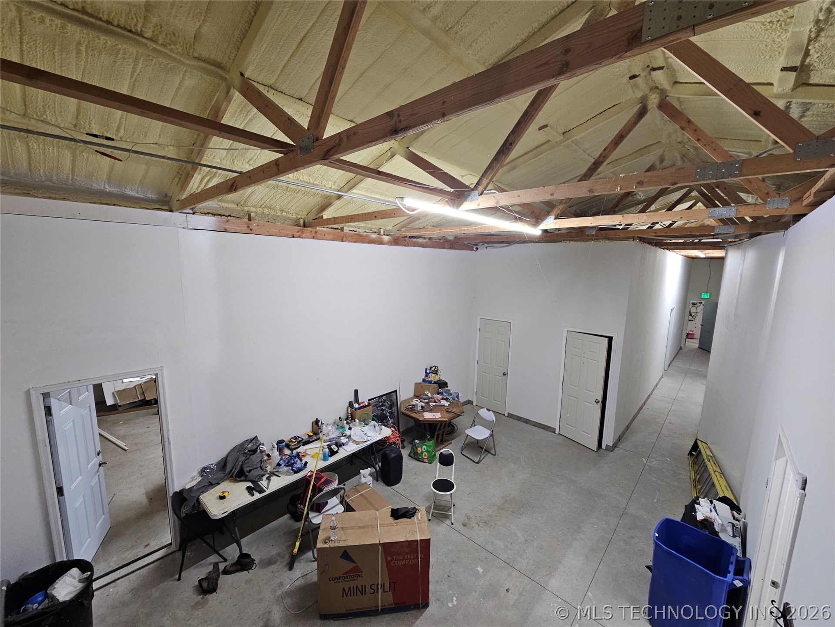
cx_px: 418
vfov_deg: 89.9
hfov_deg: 106.2
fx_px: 314
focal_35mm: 13
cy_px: 314
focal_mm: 2.2
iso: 250
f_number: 2.2
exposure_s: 1/60
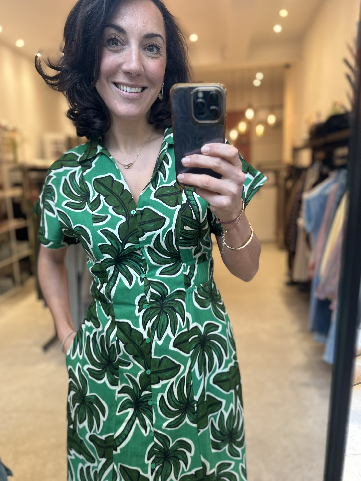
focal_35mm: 25
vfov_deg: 69.4
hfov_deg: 54.9
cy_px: 234
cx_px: 178
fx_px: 348
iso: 125
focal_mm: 6.86
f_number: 1.78
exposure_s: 1/50
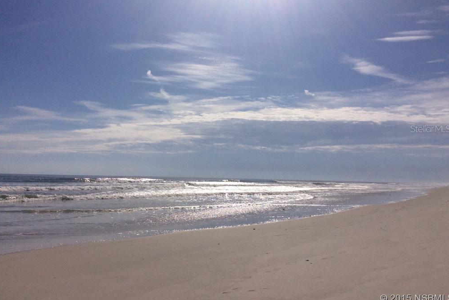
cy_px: 129
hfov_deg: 54.4
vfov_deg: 37.8
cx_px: 224
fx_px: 436
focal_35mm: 35
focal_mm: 3.3
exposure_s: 1/11494
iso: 32
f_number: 2.4
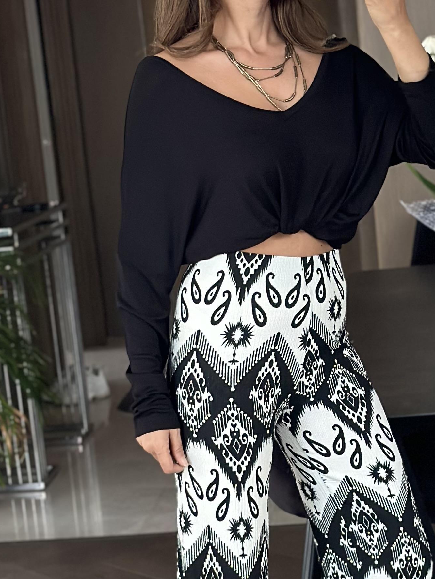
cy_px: 386
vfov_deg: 18.0
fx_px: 1826
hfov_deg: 13.6
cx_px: 292
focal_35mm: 109
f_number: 1.78
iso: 320
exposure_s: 1/60
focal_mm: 6.86
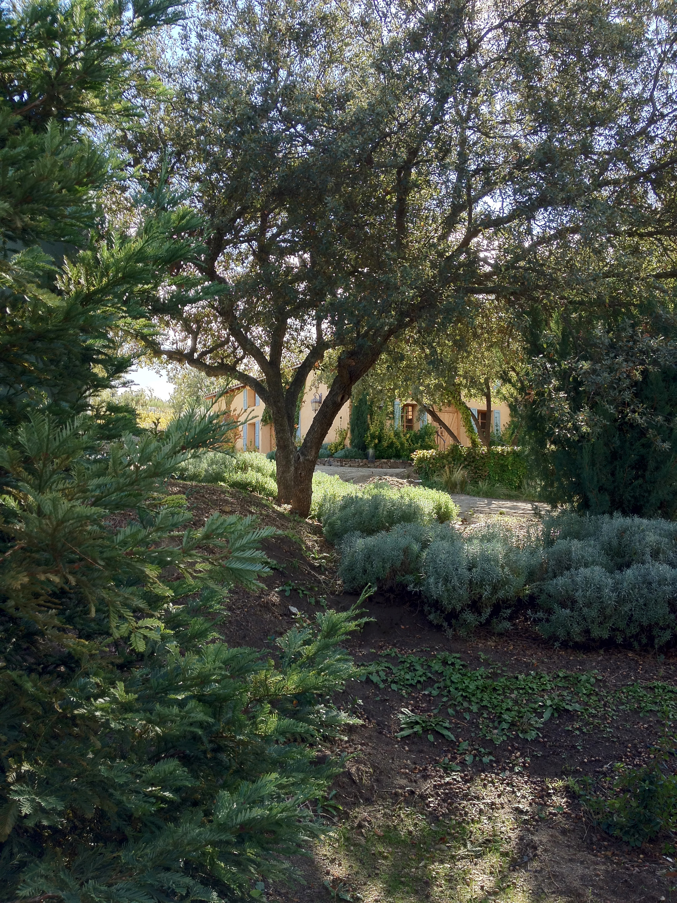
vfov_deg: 52.6
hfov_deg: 40.7
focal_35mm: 35
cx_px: 338
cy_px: 452
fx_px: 913
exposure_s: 1/196
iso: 64
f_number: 2.4
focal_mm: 4.28
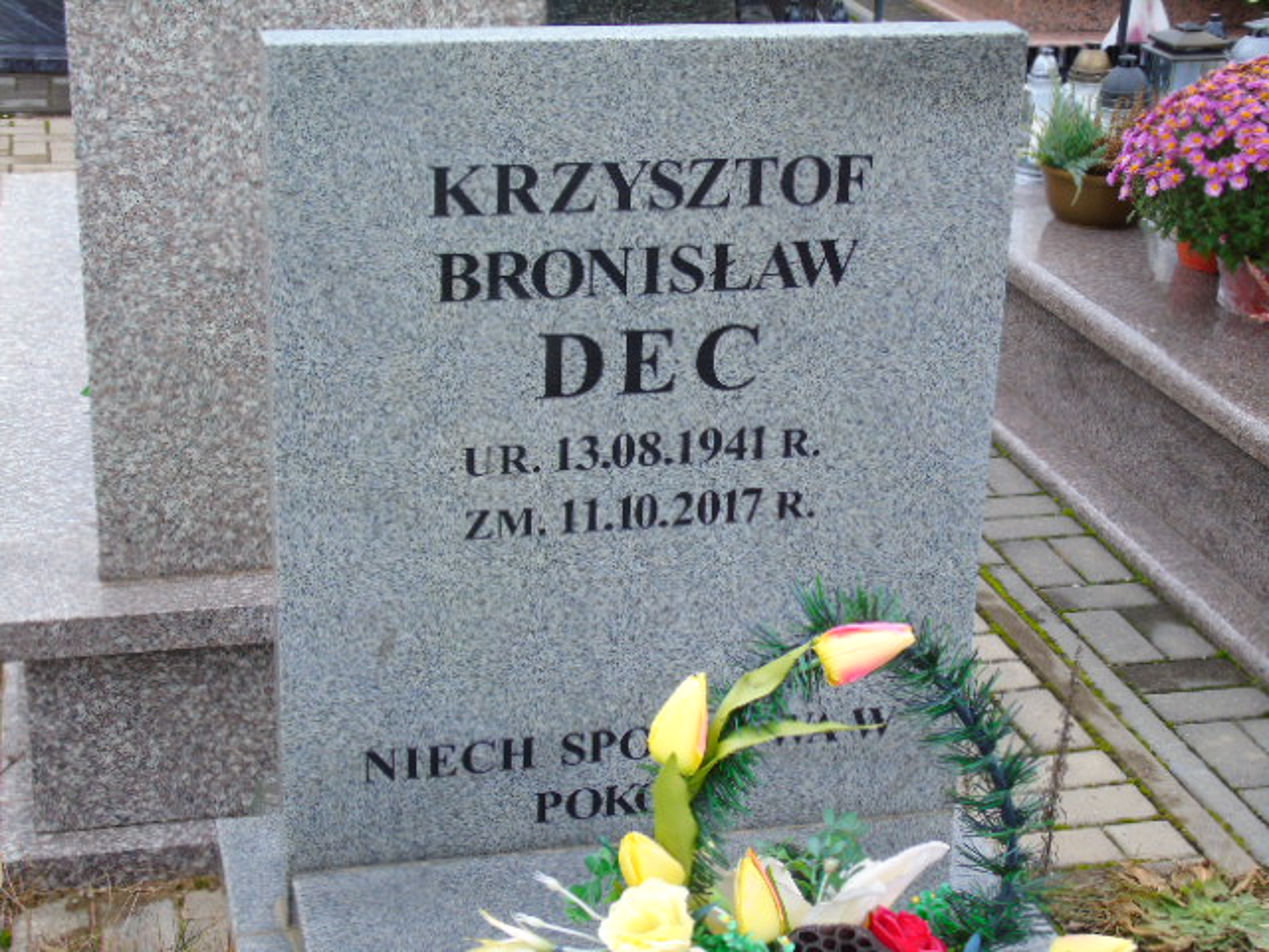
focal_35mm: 62
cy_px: 476
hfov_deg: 31.2
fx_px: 2273
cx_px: 634
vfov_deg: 23.7
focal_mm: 11
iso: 100
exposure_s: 1/30
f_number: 4.5
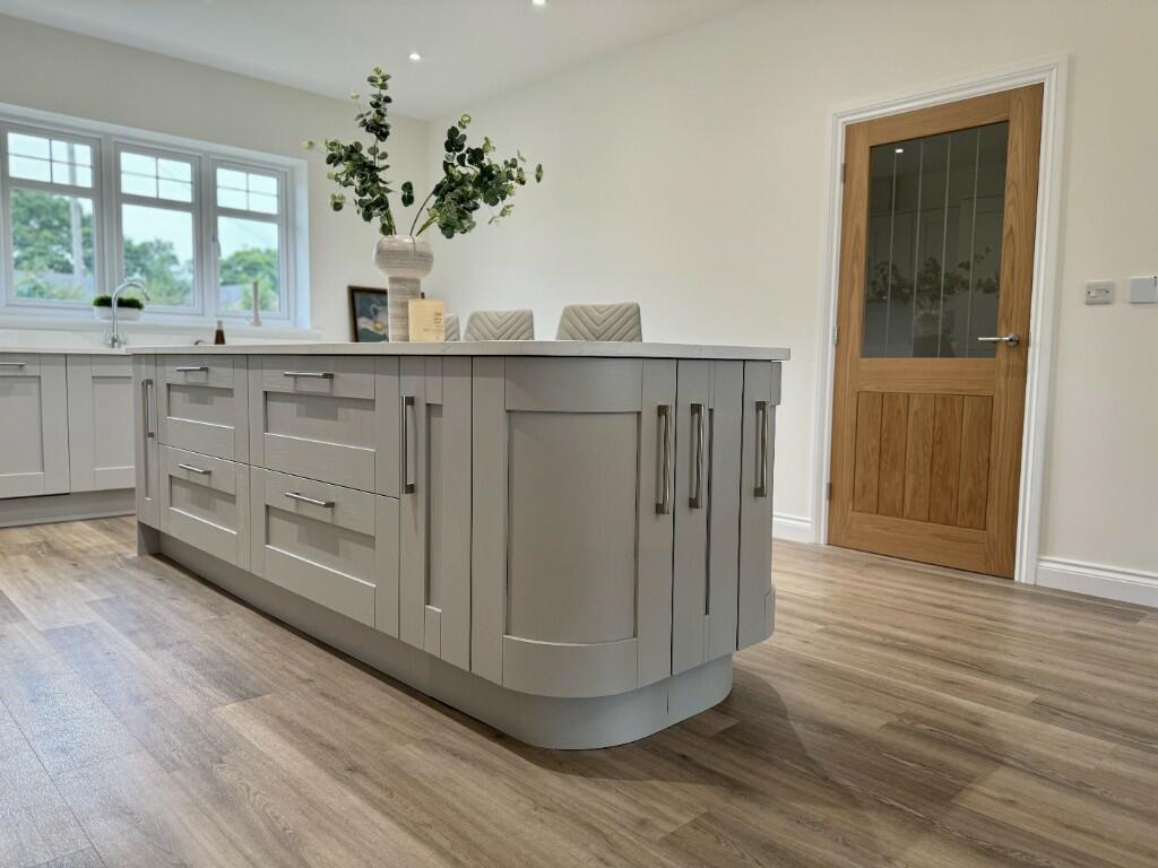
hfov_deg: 71.6
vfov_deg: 56.8
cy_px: 434
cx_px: 579
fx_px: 803
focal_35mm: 24
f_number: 1.78
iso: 125
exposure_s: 1/100
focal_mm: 6.76
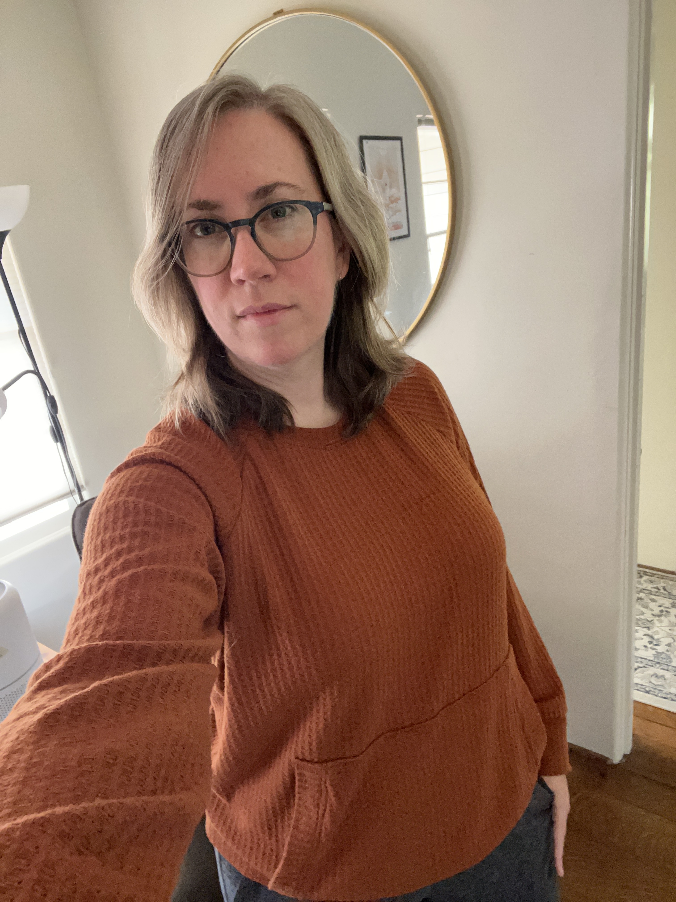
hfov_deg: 58.9
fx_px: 599
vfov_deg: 73.9
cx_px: 338
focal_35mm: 23
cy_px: 451
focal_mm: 2.71
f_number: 2.2
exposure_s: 1/30
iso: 500
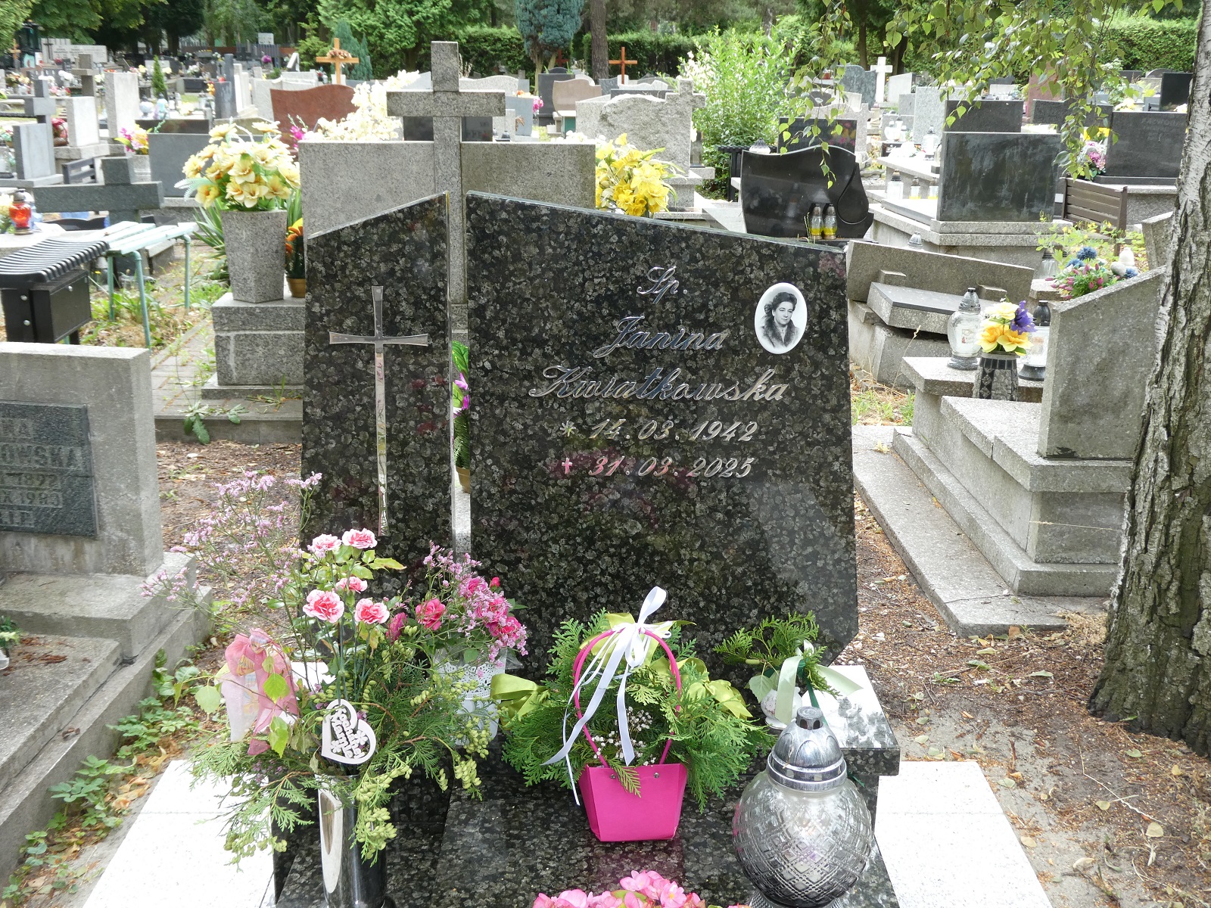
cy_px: 454
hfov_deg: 50.1
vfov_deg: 38.7
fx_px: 1294
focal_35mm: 37
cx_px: 606
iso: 160
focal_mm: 6.7
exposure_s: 1/60
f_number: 3.7
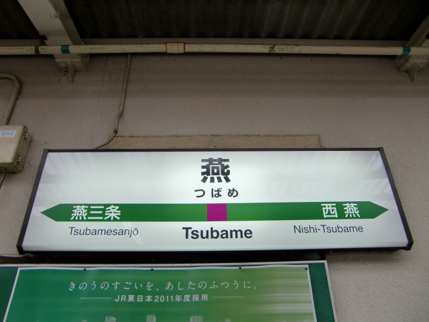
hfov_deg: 63.4
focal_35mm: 28
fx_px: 347
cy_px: 161
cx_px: 214
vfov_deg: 49.7
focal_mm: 4.9
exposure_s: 1/200
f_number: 2.6
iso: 64
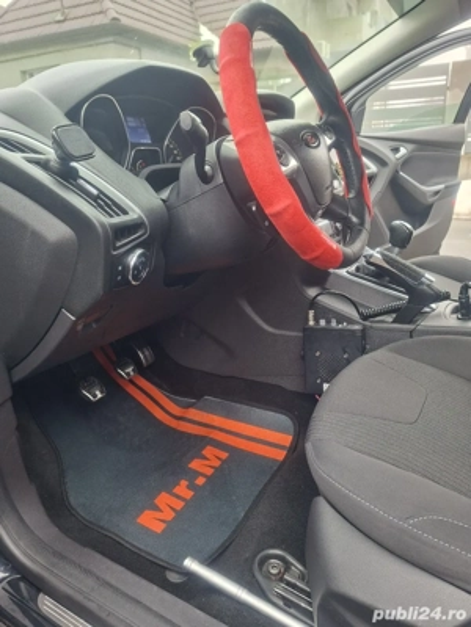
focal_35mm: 23
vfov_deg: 73.9
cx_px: 236
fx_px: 417
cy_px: 314
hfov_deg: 58.9
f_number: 1.8
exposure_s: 1/100
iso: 200
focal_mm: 5.54
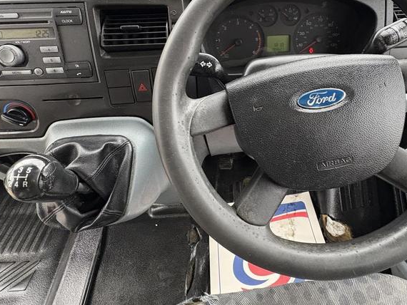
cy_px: 89
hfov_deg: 75.7
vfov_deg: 58.9
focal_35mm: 22
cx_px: 241
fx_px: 259
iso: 640
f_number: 2.2
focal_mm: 2.22
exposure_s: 1/60
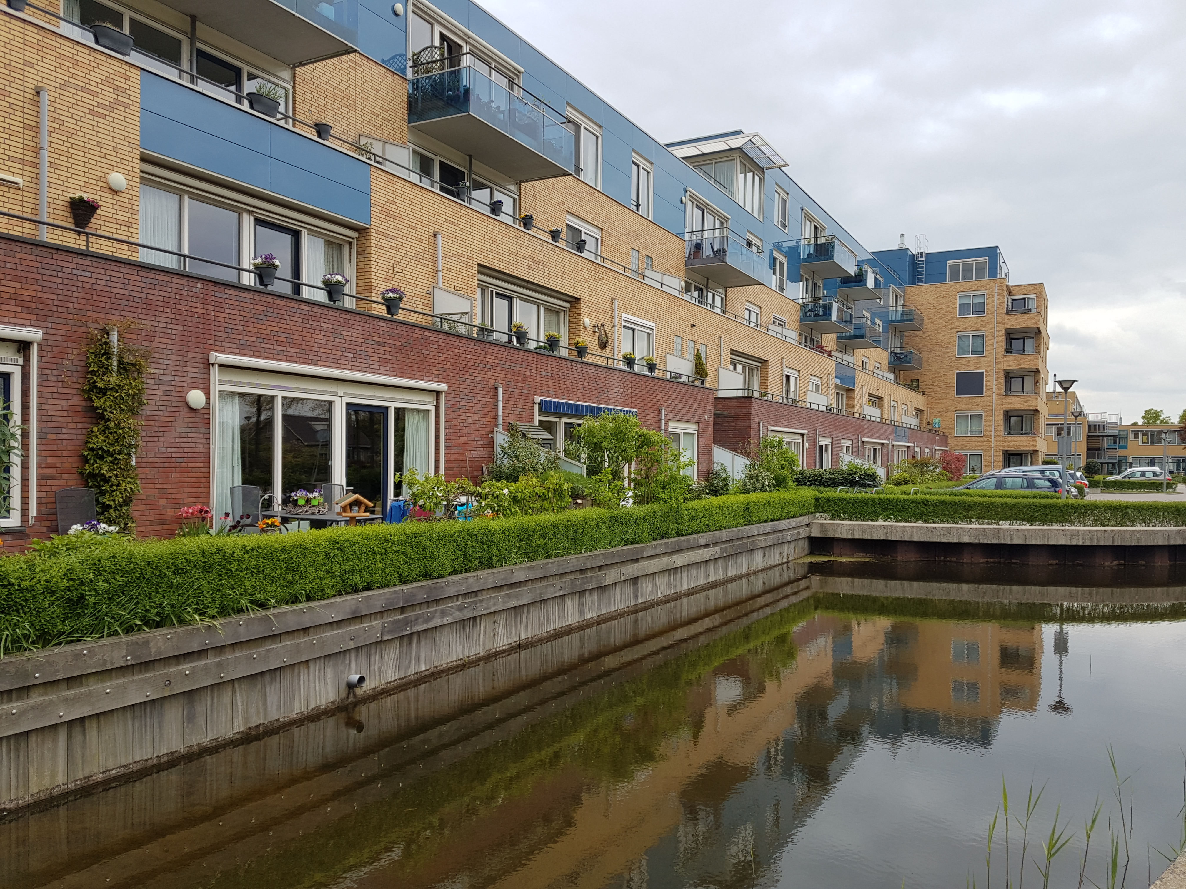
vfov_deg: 53.1
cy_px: 444
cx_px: 593
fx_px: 891
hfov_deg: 67.3
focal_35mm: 26
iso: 40
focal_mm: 4.2
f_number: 1.7
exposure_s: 1/570
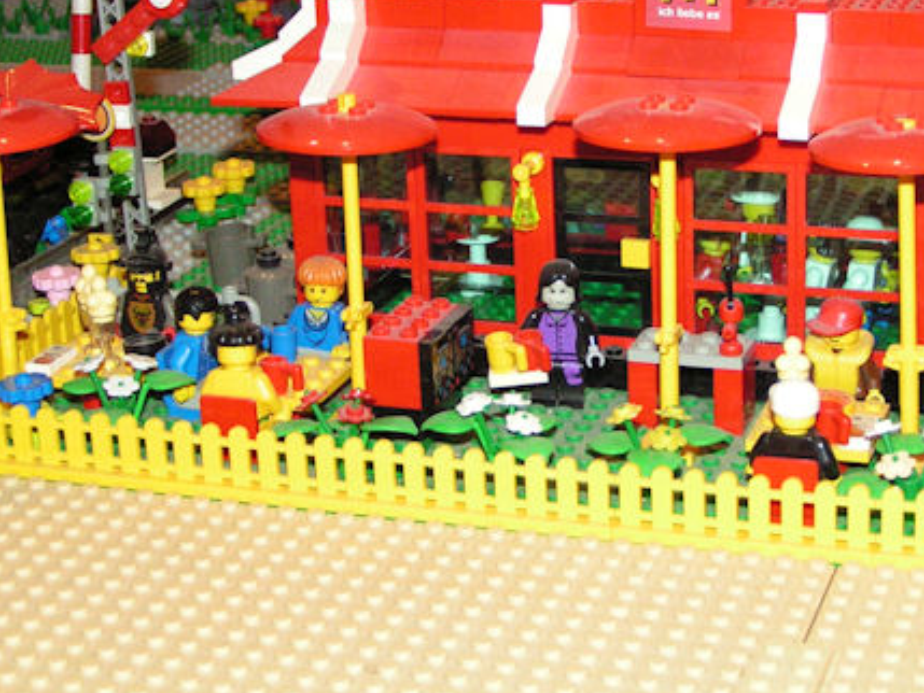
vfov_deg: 18.1
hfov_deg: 24.0
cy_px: 197
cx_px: 646
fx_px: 2163
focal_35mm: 81
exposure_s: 1/60
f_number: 3.2
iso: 200
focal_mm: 8.6
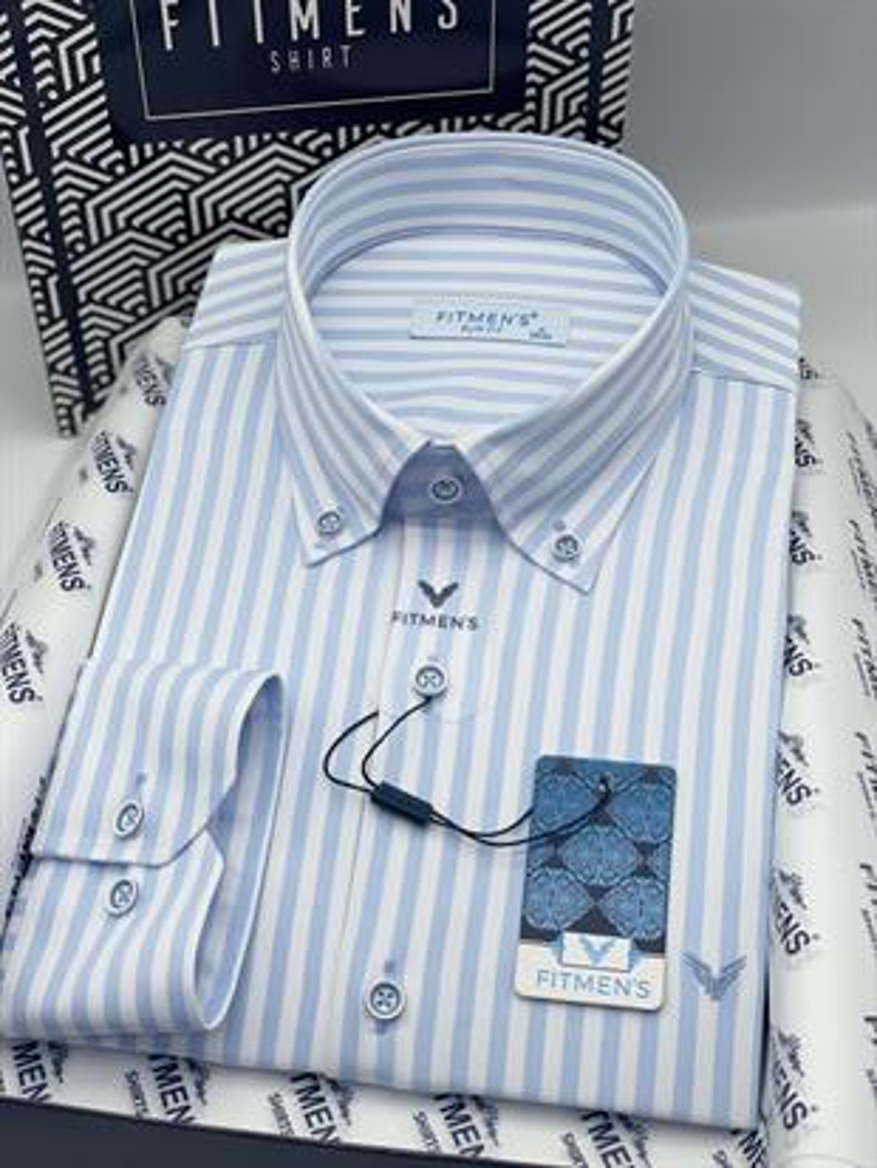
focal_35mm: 52
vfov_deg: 36.8
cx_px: 438
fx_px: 1756
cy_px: 584
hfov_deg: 28.0
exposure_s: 1/347
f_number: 2
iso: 32
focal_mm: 6
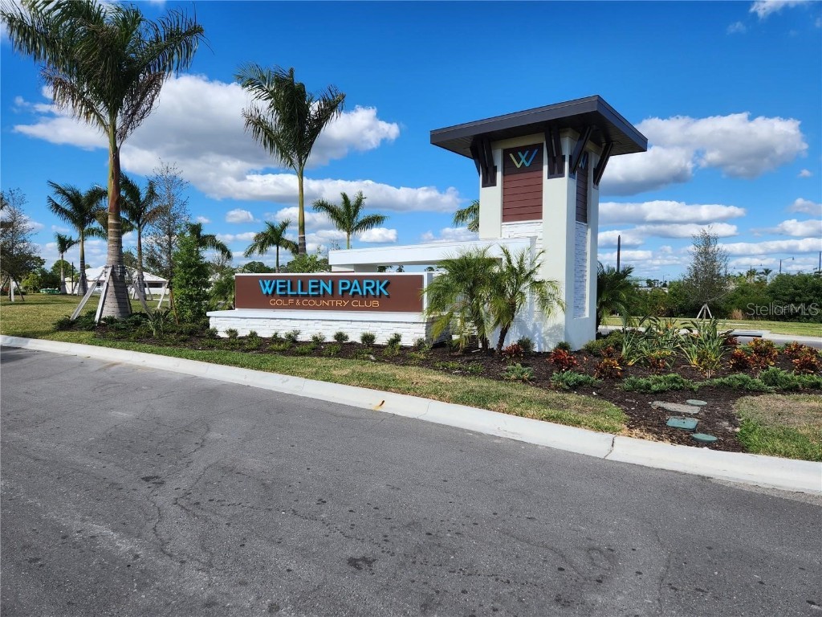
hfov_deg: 73.9
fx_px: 546
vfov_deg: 58.9
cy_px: 308
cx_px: 411
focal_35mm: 23
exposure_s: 1/1839
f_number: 1.8
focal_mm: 5.4
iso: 20
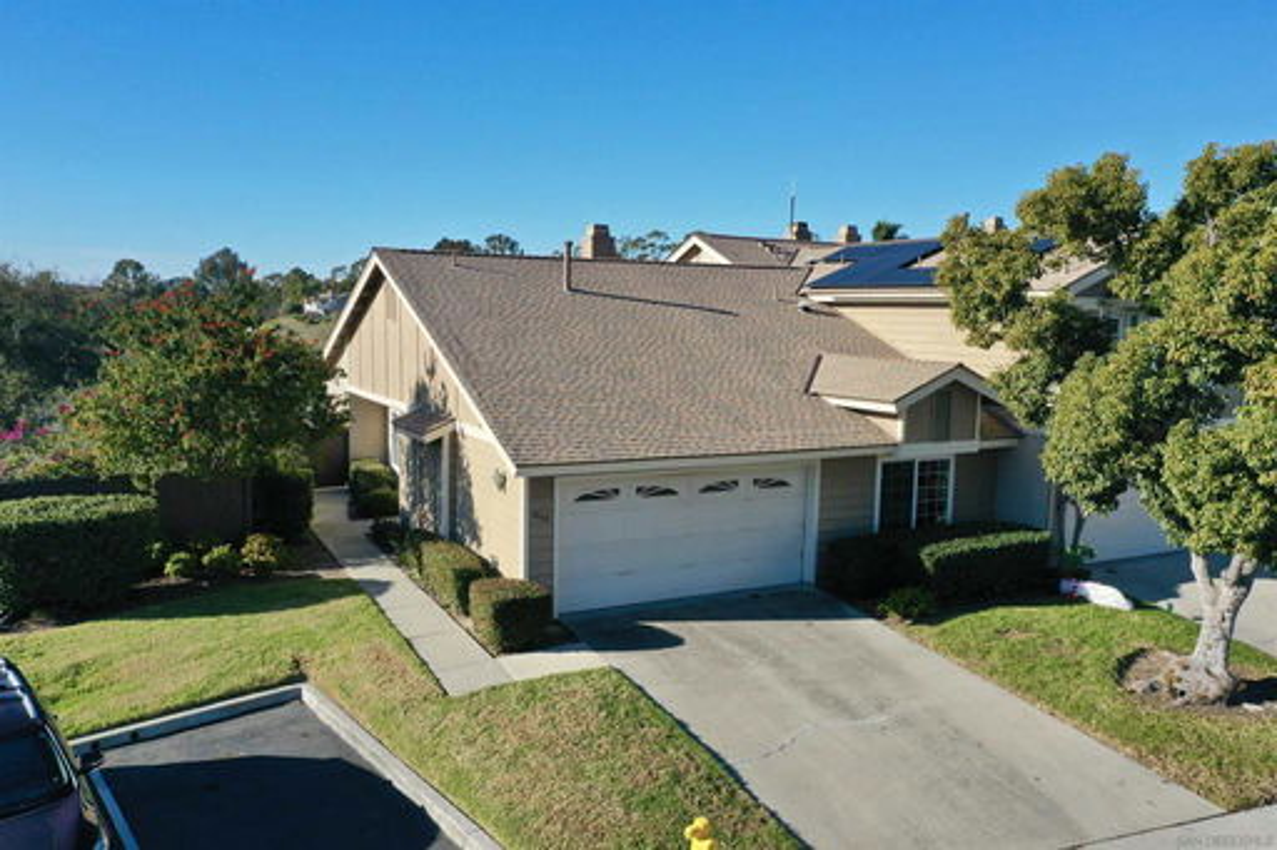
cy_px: 425
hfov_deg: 65.5
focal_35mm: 28
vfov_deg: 46.4
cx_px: 638
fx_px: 993
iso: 100
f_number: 6.3
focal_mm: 10.26
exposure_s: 1/500
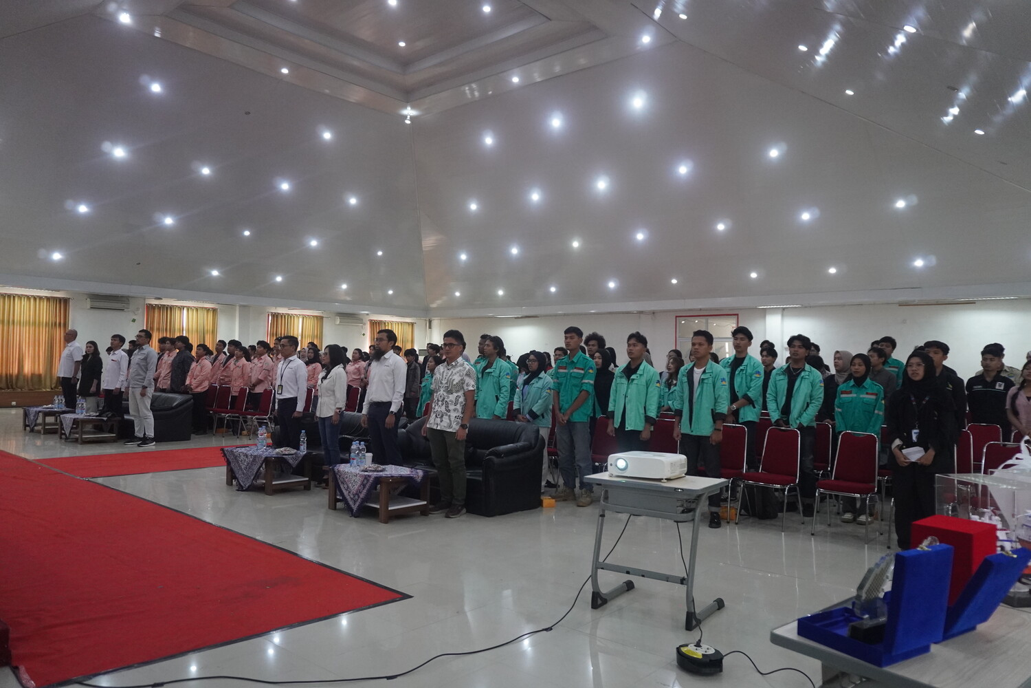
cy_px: 344
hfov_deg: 70.4
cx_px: 516
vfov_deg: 50.4
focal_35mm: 26
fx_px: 730
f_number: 3.5
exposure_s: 1/200
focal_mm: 17
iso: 2000
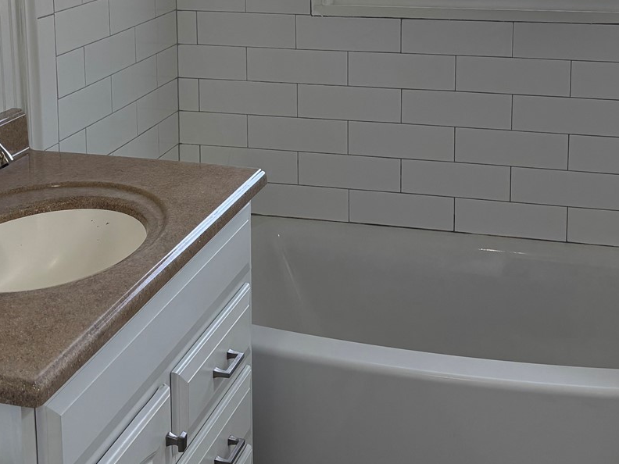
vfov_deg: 22.7
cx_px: 297
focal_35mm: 63
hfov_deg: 30.7
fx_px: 1127
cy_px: 44
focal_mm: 5.96
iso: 64
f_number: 1.6
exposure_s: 1/153
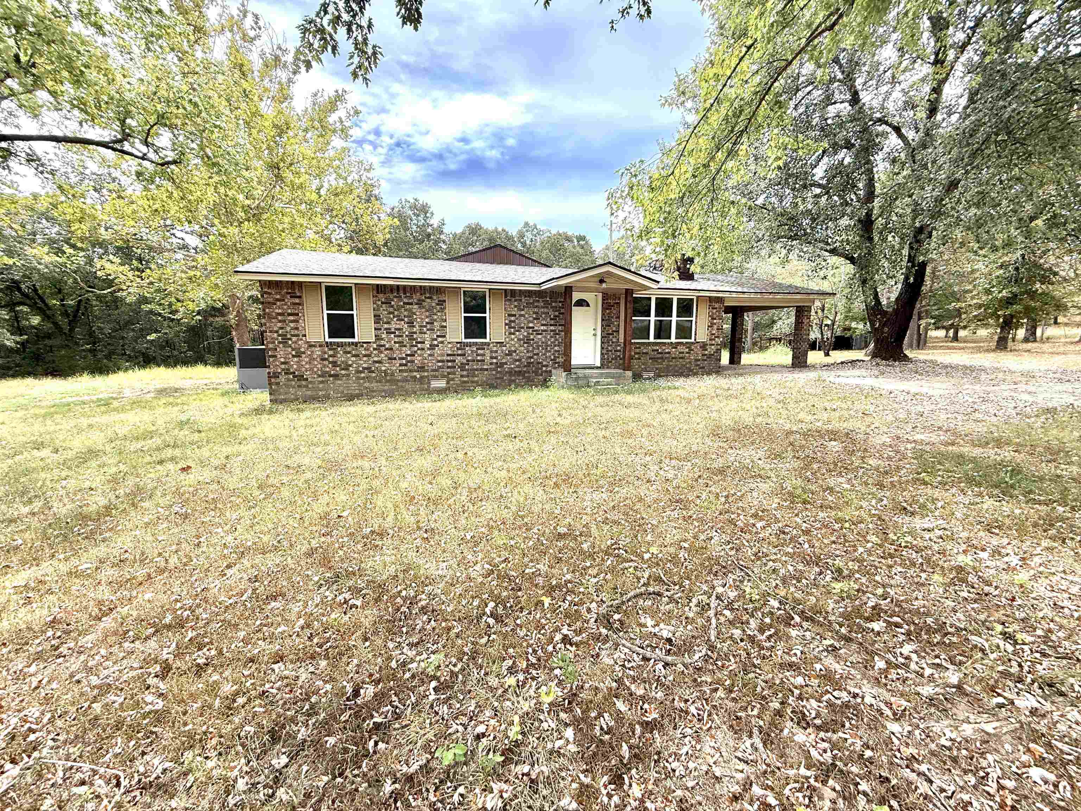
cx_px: 540
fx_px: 437
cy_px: 406
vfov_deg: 85.7
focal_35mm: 14
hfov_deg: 102.1
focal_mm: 2.22
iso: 64
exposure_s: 1/770
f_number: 2.2
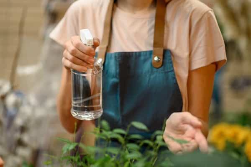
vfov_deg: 16.0
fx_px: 592
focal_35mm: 85
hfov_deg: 23.9
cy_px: 84
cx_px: 126
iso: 320
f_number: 1.8
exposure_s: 1/200
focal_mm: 85
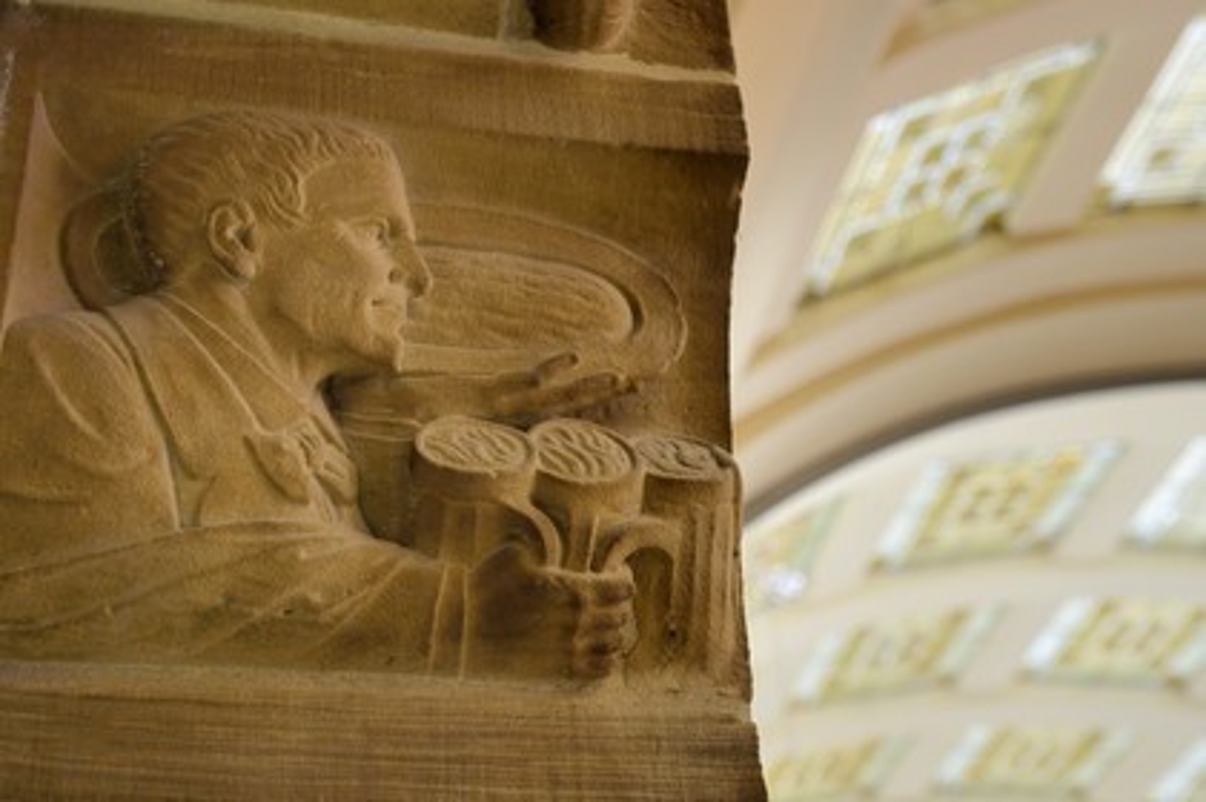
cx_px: 603
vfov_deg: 24.6
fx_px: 1841
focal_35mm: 55
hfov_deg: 36.3
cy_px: 401
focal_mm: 55
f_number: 4.5
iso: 800
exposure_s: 1/60
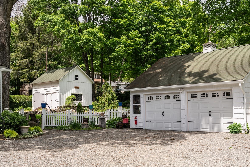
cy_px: 93
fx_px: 319
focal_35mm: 46
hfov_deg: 42.7
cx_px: 139
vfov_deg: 29.2
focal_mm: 37
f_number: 8
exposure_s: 1/200
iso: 100
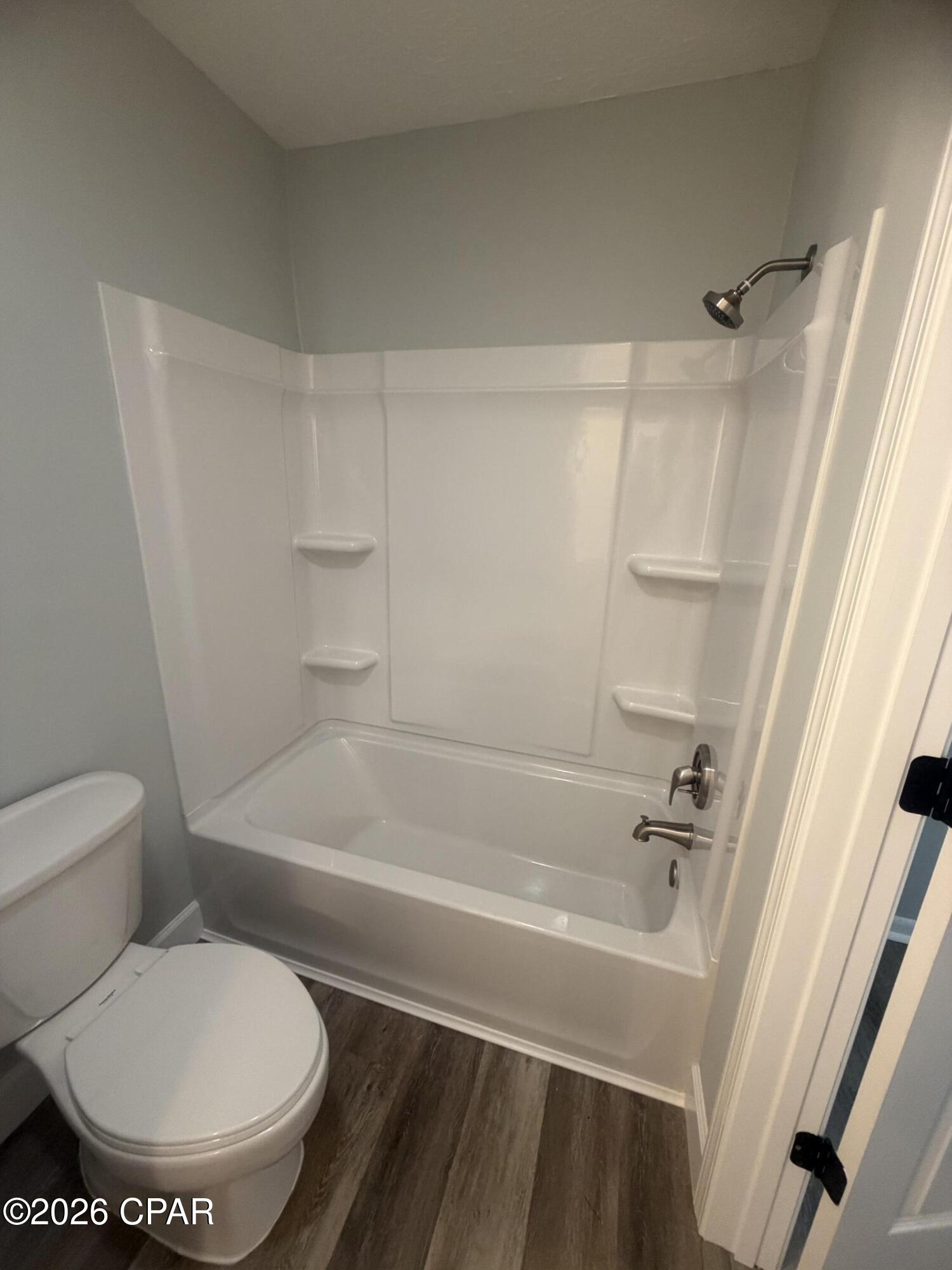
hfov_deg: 85.7
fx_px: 513
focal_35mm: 14
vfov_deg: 102.1
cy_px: 635
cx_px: 476
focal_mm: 2.22
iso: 250
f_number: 2.2
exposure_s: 1/60
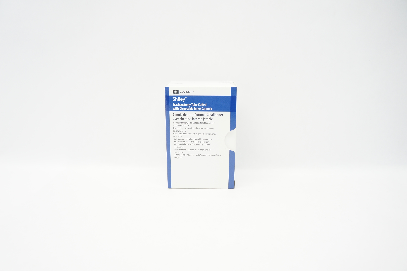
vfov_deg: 47.8
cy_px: 136
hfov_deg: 67.4
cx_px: 204
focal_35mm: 27
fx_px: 305
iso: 400
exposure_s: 1/80
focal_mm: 18
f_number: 4
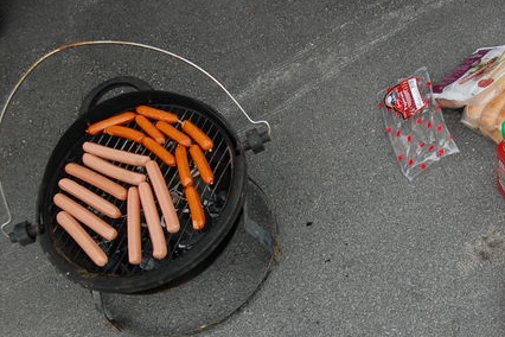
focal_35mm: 54
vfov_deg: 25.0
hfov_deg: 36.0
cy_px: 218
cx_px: 378
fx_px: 757
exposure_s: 1/125
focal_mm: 24
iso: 360
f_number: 5.6
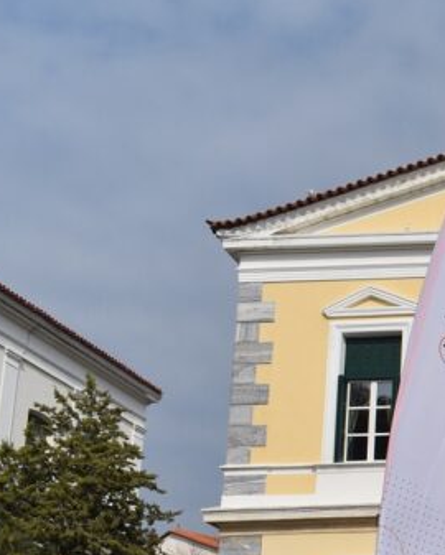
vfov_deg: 23.7
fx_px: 1266
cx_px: 768
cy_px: 553
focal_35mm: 77
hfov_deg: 16.9
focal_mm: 18
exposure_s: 1/2000
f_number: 8
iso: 360
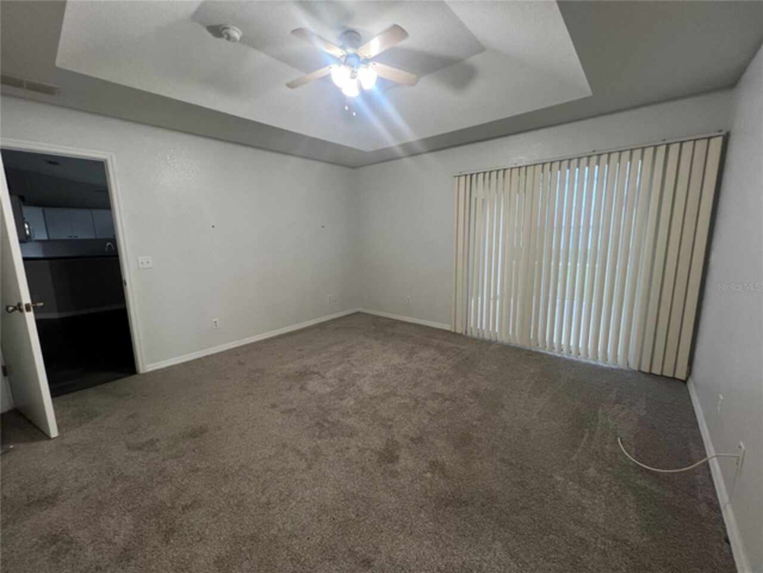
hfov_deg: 106.2
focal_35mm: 13
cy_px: 286
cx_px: 382
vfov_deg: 89.9
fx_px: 287
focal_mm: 1.57
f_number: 1.8
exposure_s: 1/60
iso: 200
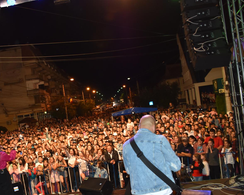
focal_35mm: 35
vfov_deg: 42.1
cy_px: 112
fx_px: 253
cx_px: 78
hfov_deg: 50.5
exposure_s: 1/60
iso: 1000
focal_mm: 18
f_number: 3.5
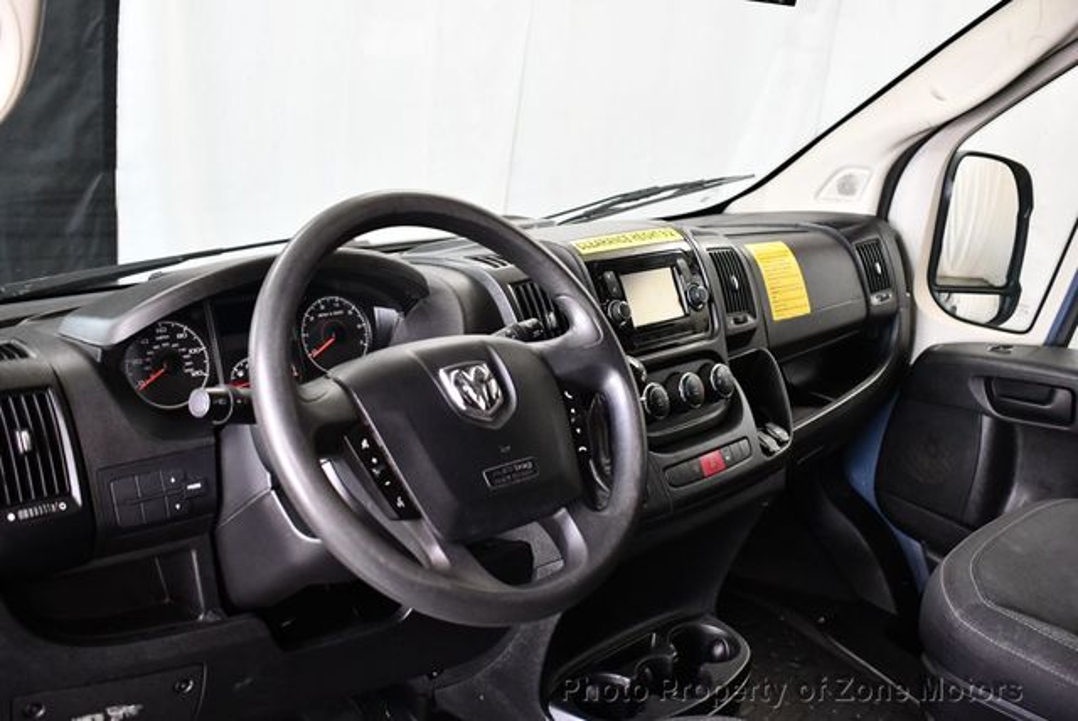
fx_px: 1079
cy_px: 360
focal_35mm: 36
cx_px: 539
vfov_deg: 36.9
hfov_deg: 53.1
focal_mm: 18
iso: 2800
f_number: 3.5
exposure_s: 1/125
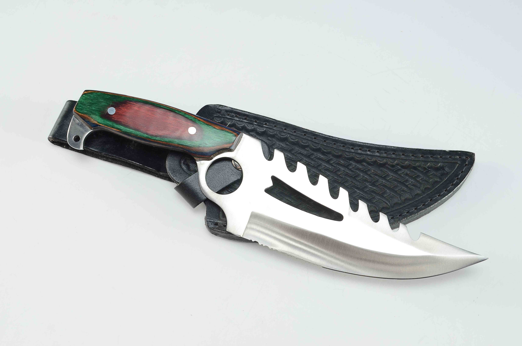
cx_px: 261
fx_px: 760
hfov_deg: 37.9
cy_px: 173
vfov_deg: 25.6
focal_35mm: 52
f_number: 10
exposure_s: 1/80
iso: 100
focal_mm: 35
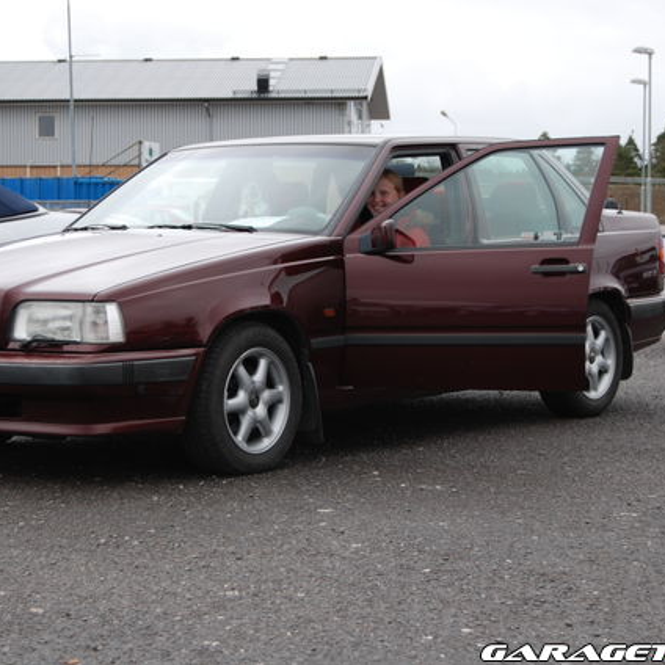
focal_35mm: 87
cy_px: 332
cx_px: 248
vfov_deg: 20.0
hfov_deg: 20.0
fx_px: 1883
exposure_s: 1/30
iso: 100
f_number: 5.3
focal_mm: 45
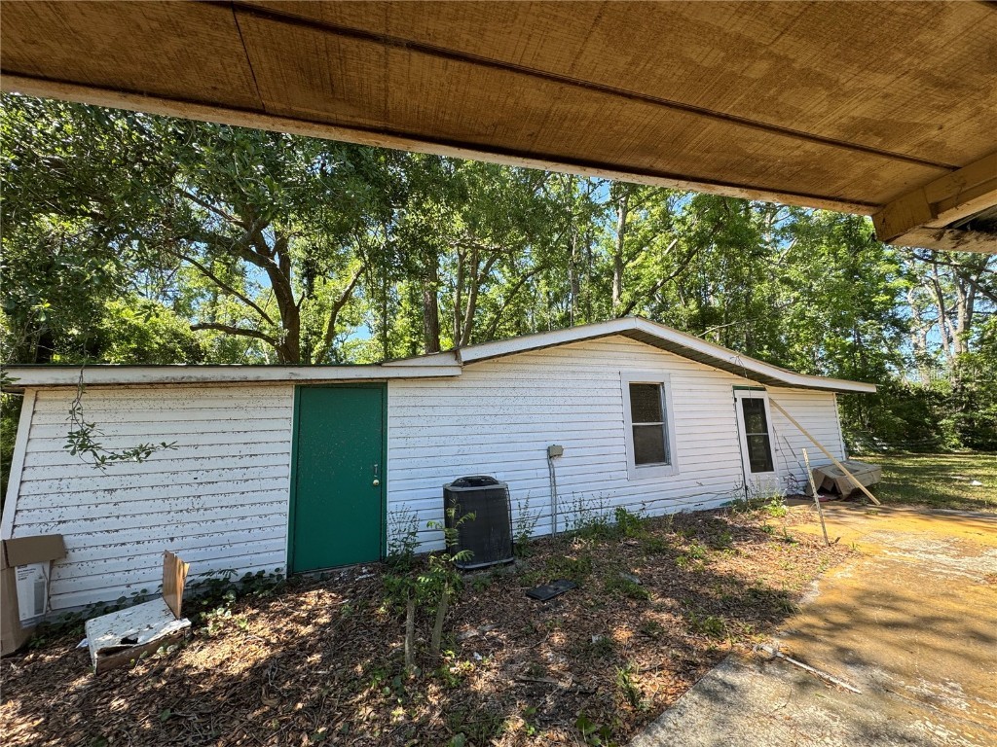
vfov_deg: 85.7
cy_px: 374
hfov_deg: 102.1
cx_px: 498
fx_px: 403
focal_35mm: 14
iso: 40
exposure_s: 1/414
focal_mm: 2.22
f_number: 2.2
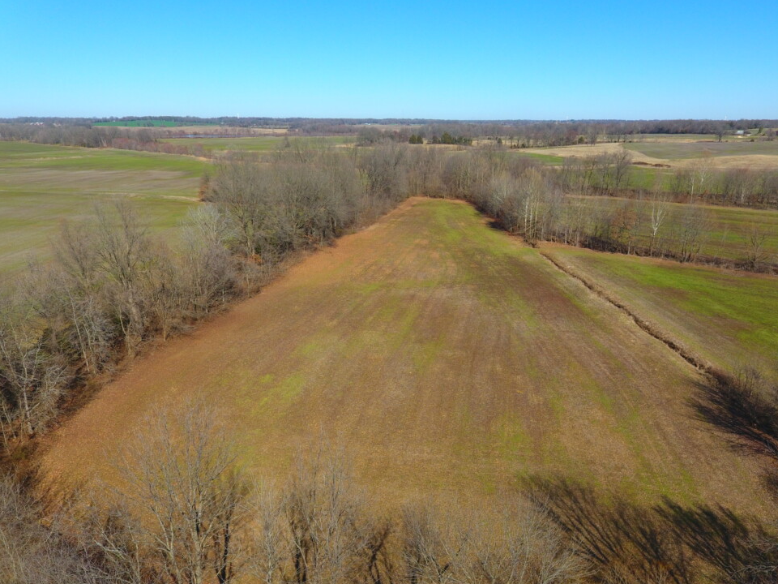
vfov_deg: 54.4
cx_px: 433
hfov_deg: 69.2
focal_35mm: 25
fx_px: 562
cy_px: 354
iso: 100
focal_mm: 3.61
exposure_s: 1/820
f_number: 2.8
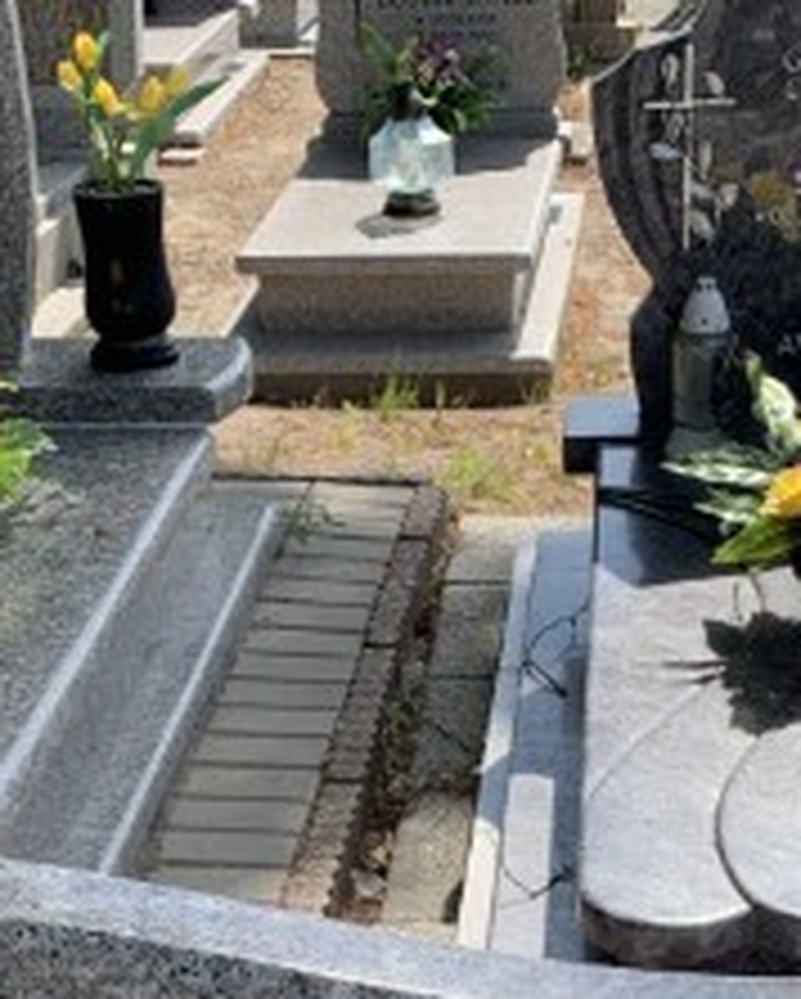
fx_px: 2160
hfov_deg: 21.0
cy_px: 1008
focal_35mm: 73
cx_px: 392
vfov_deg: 24.8
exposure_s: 1/1124
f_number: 1.8
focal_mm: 4.25
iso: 25
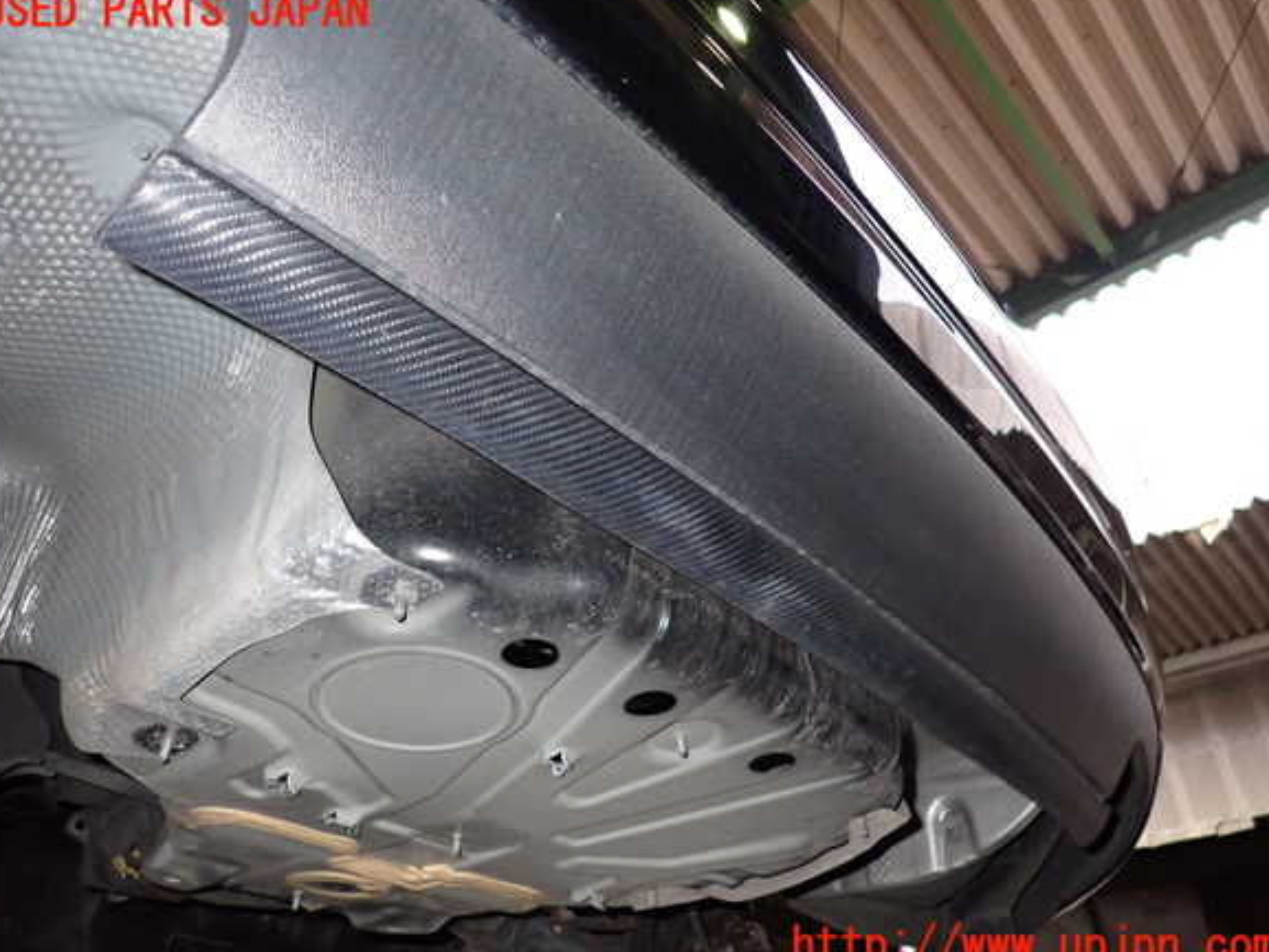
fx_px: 953
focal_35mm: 26
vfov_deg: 53.1
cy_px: 479
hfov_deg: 67.3
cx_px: 629
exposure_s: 1/30
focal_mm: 4.5
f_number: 5.6
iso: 500
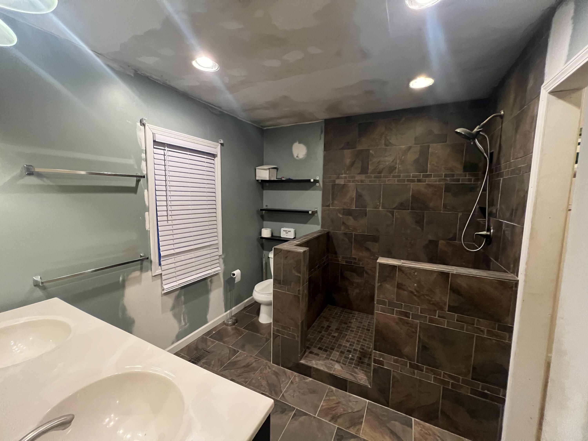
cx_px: 294
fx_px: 221
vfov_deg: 89.9
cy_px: 220
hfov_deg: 106.2
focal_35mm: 13
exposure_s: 1/60
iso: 800
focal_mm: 1.57
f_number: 1.8
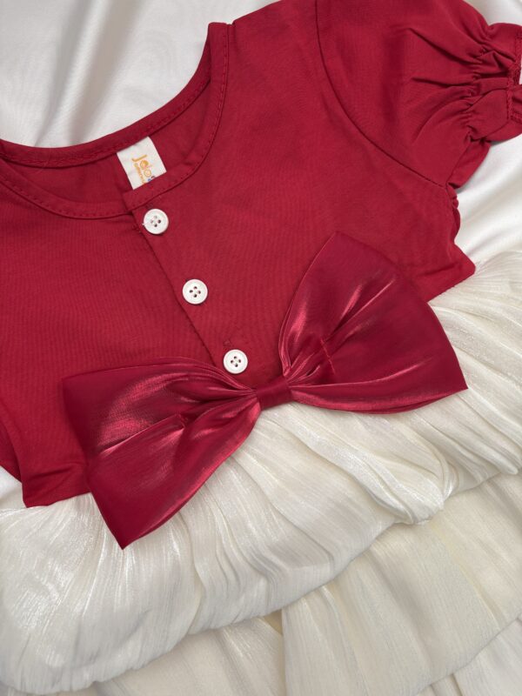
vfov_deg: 67.3
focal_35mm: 26
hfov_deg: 53.1
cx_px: 261
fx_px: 523
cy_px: 348
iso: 40
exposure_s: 1/250
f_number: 1.6
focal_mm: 5.96
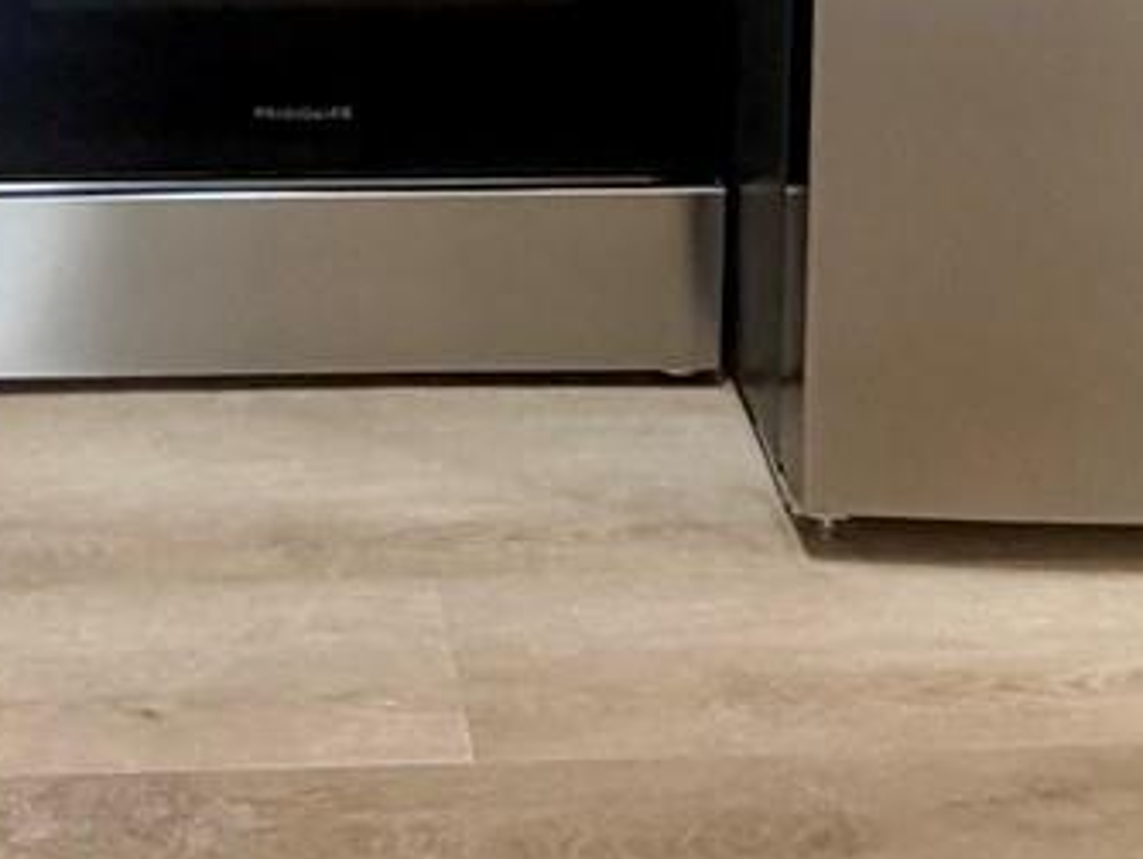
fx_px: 2214
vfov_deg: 17.0
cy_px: -801
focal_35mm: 67
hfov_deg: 28.1
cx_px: 168
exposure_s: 1/60
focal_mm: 2.22
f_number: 2.2
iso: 200
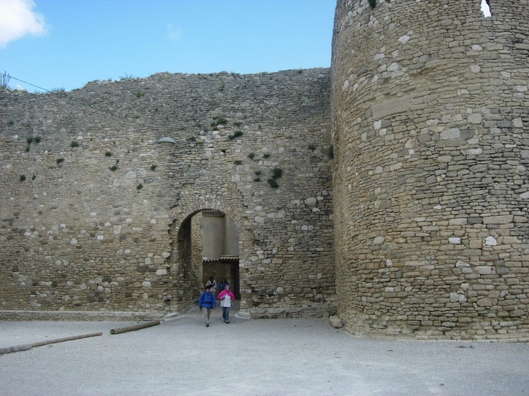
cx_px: 264
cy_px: 198
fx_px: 581
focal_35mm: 38
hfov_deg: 49.0
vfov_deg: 37.7
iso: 64
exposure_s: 1/813
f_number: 2.8
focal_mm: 7.8
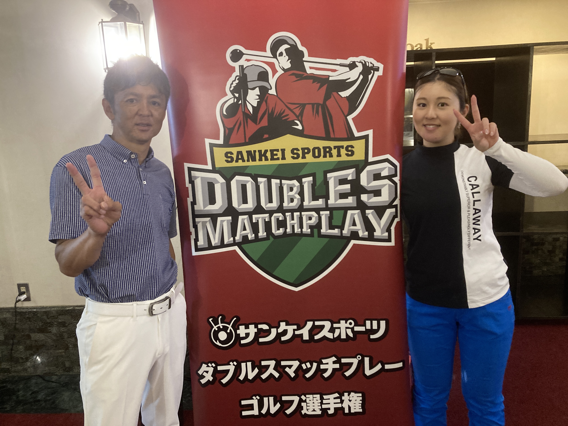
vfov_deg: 49.7
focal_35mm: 28
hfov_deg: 63.4
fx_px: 459
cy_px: 213
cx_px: 284
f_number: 1.8
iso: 400
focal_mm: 3.99
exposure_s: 1/25
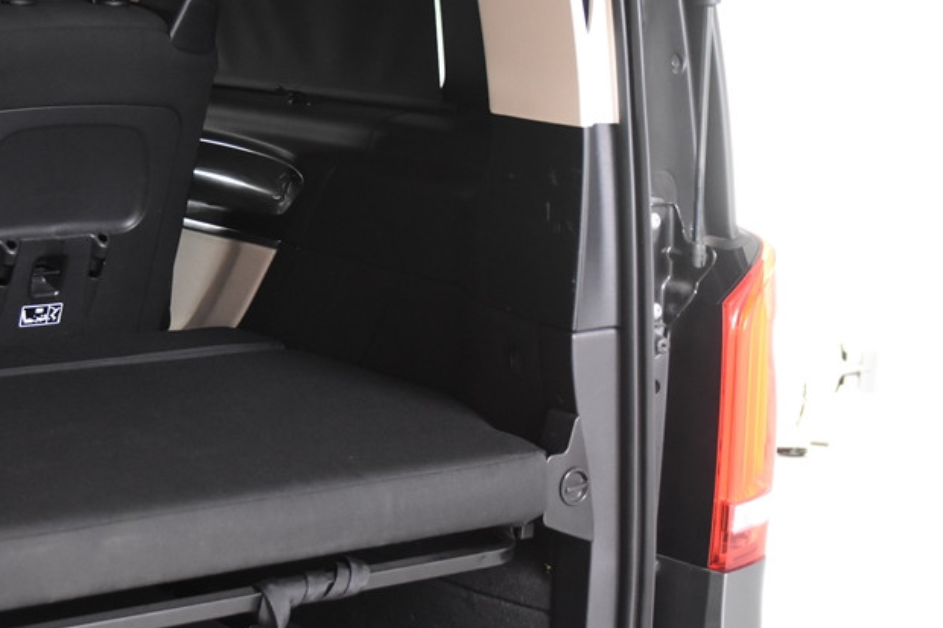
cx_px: 204
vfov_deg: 17.7
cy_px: 267
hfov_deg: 26.0
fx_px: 2012
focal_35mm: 77
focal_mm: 31
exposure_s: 1/50
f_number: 3.3
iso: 2200
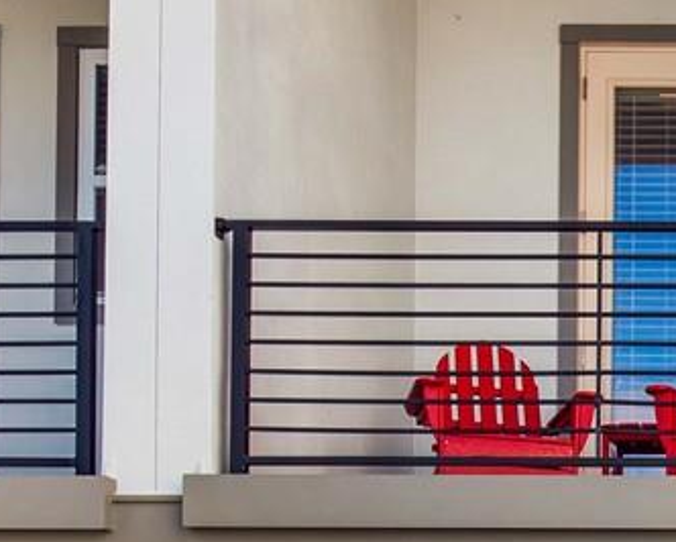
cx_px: 985
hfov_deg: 18.3
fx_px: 1882
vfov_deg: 15.0
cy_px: 846
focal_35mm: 94
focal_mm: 10
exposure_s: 1/400
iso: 200
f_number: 5.6
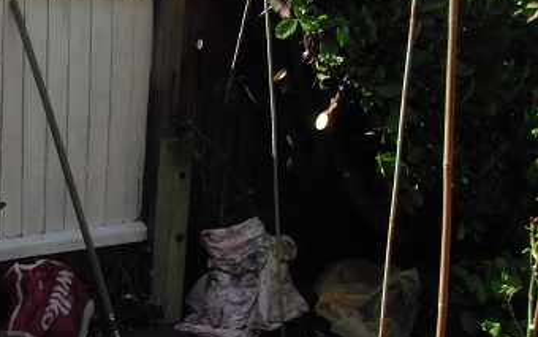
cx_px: 65
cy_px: 294
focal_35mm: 71
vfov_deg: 18.1
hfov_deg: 28.0
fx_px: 1042
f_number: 6.6
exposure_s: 1/125
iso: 100
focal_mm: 6.7
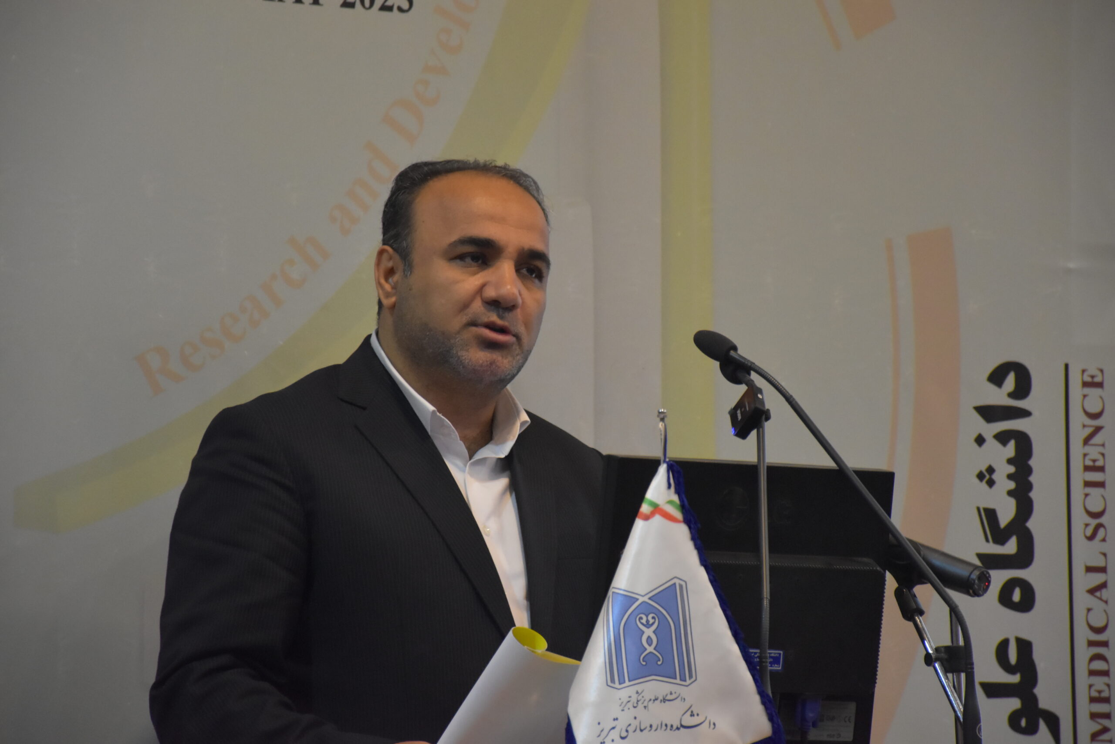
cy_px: 372
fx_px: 5669
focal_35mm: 183
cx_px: 558
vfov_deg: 7.5
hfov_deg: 11.2
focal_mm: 122
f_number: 5.6
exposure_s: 1/60
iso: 2800
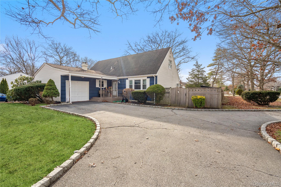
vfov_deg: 73.7
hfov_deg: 96.7
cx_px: 140
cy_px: 94
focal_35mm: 16
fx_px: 125
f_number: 5.6
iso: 250
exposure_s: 1/320
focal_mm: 16
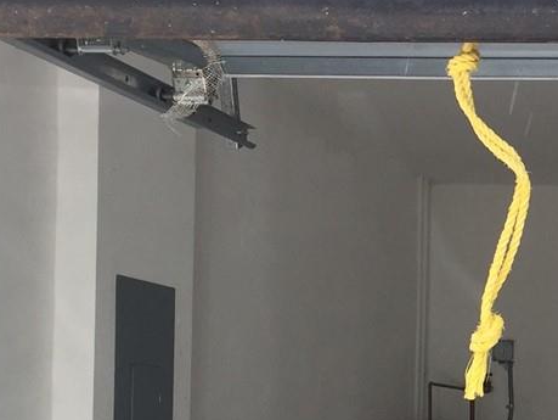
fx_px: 1629
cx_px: 727
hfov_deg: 18.1
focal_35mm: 101
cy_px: 475
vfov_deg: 14.3
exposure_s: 1/388
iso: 32
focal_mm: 4.15
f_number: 2.2
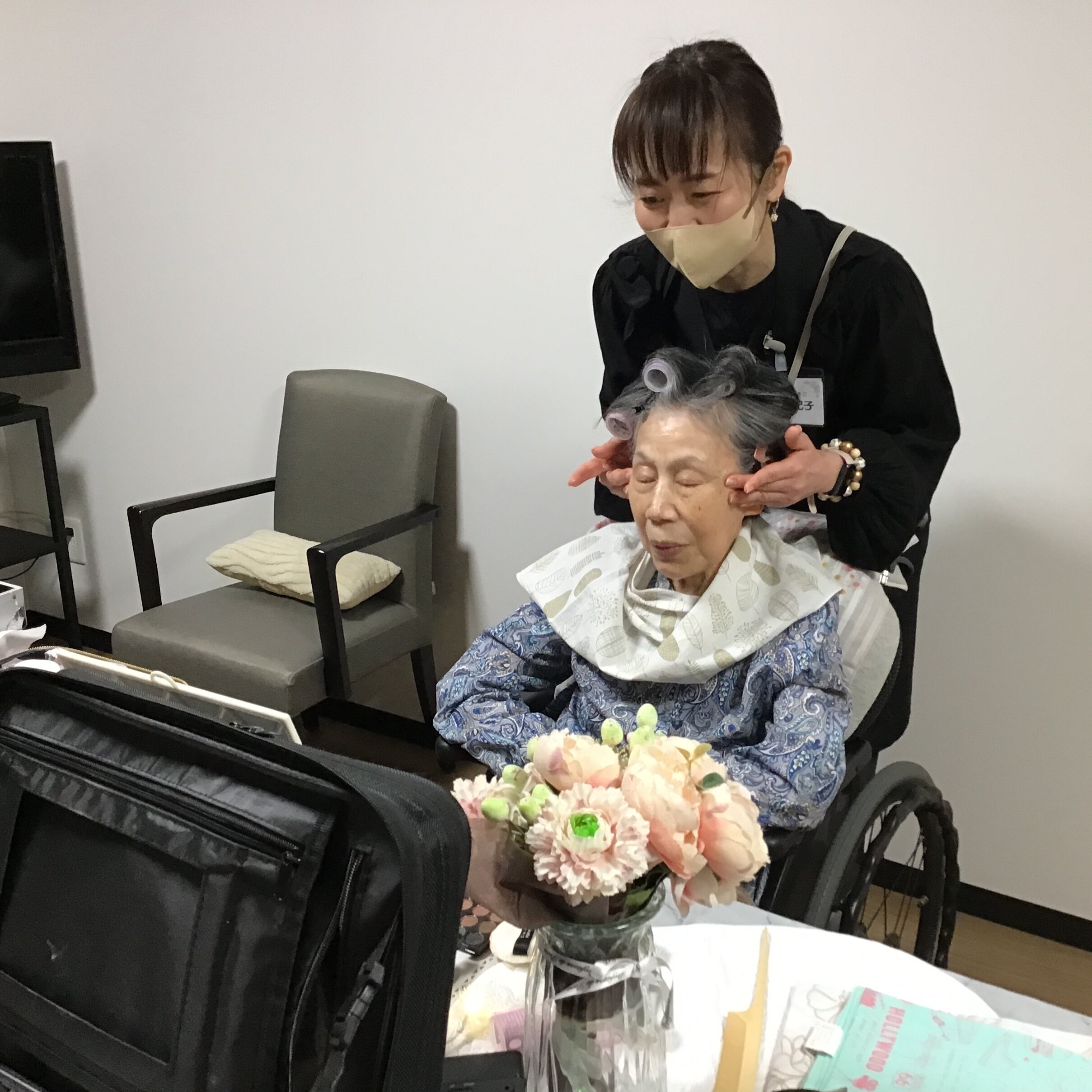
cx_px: 628
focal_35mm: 37
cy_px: 550
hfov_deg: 44.8
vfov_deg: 44.9
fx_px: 1321
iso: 100
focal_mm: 3.3
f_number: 2.4
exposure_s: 1/30
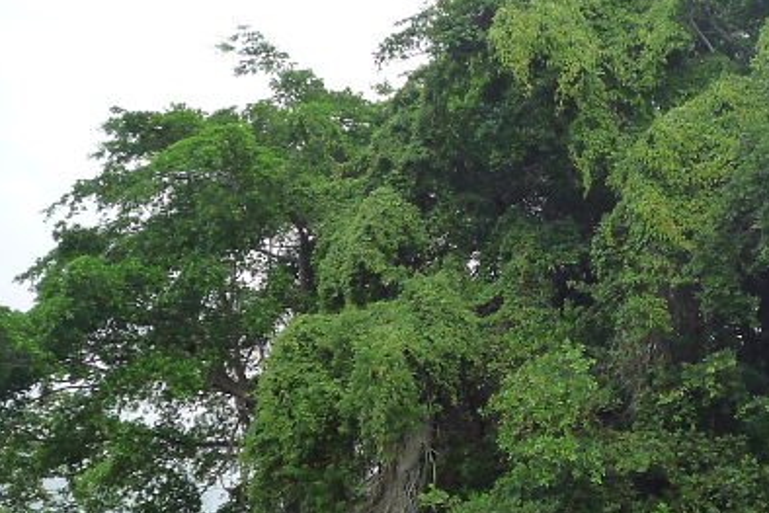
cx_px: 554
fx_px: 1538
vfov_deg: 18.8
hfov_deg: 27.8
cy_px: 372
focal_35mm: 72
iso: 160
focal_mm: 5.8
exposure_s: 1/400
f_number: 3.6
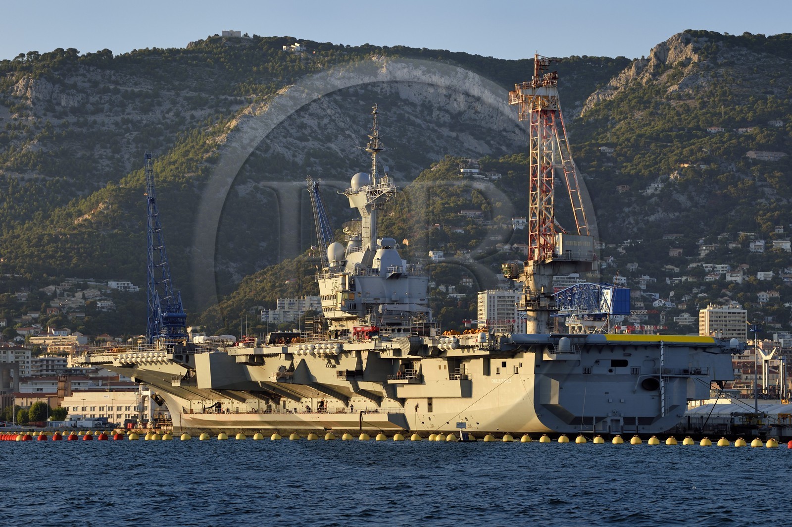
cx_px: 396
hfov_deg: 13.7
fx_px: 3297
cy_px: 264
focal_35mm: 150
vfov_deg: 9.1
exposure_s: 1/400
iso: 200
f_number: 7.1
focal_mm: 150
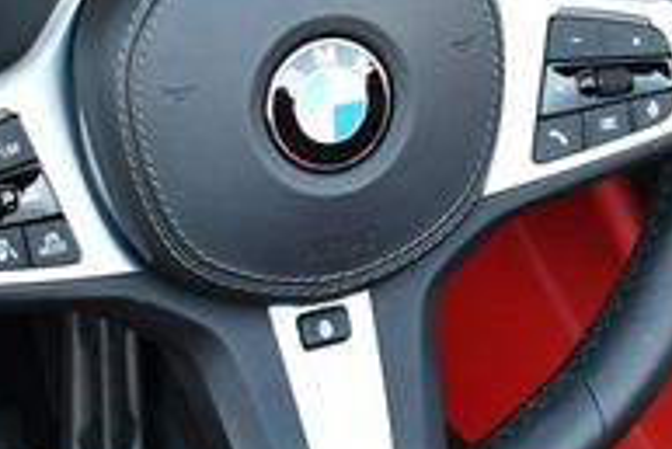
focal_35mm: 146
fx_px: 2727
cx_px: 686
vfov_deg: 9.4
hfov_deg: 13.8
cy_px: 125
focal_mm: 22
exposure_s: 1/250
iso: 640
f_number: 3.8
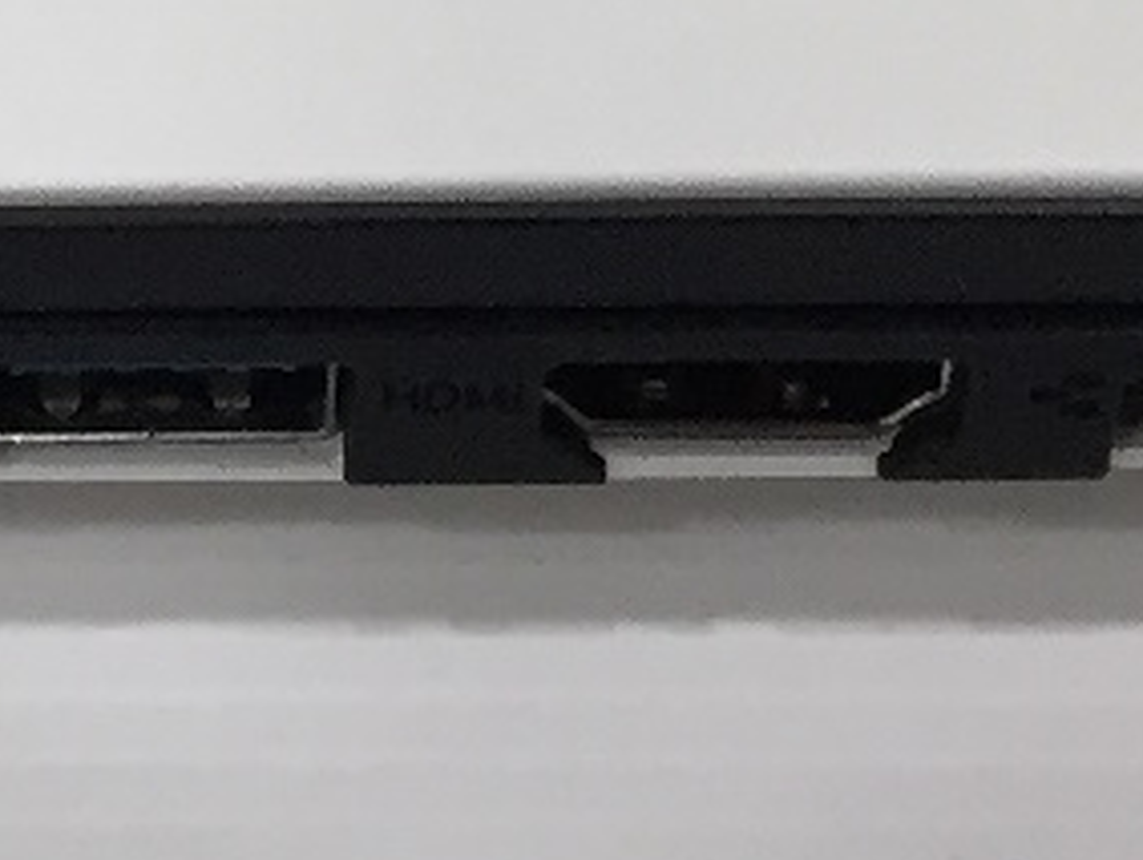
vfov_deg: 8.5
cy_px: -808
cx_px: -747
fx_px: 5521
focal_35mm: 167
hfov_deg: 11.2
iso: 50
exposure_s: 1/33
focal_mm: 4.15
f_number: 2.2
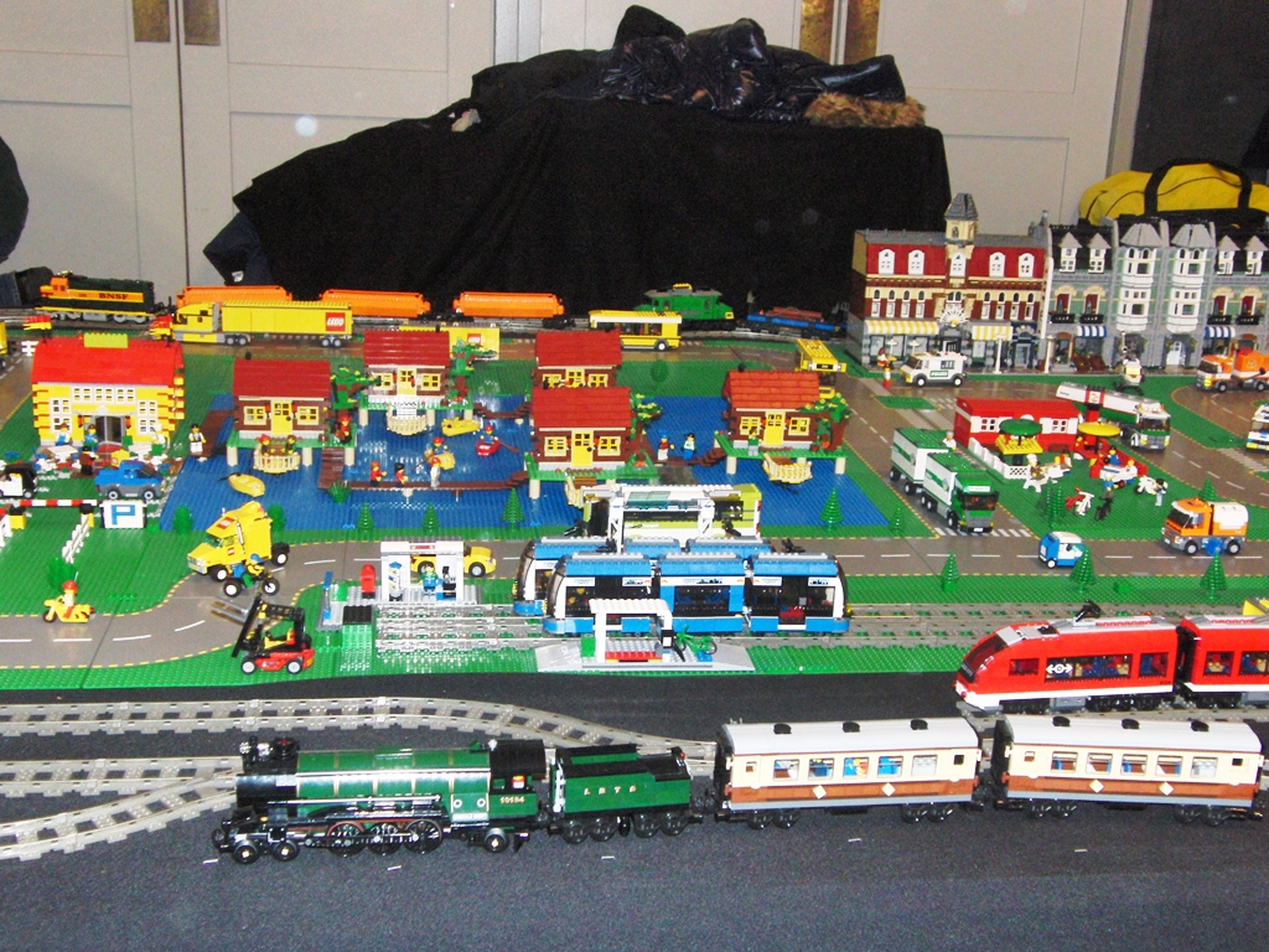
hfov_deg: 42.1
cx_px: 634
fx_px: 1650
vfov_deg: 32.2
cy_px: 476
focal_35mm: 45
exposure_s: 1/30
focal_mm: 7.9
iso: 400
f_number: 3.2
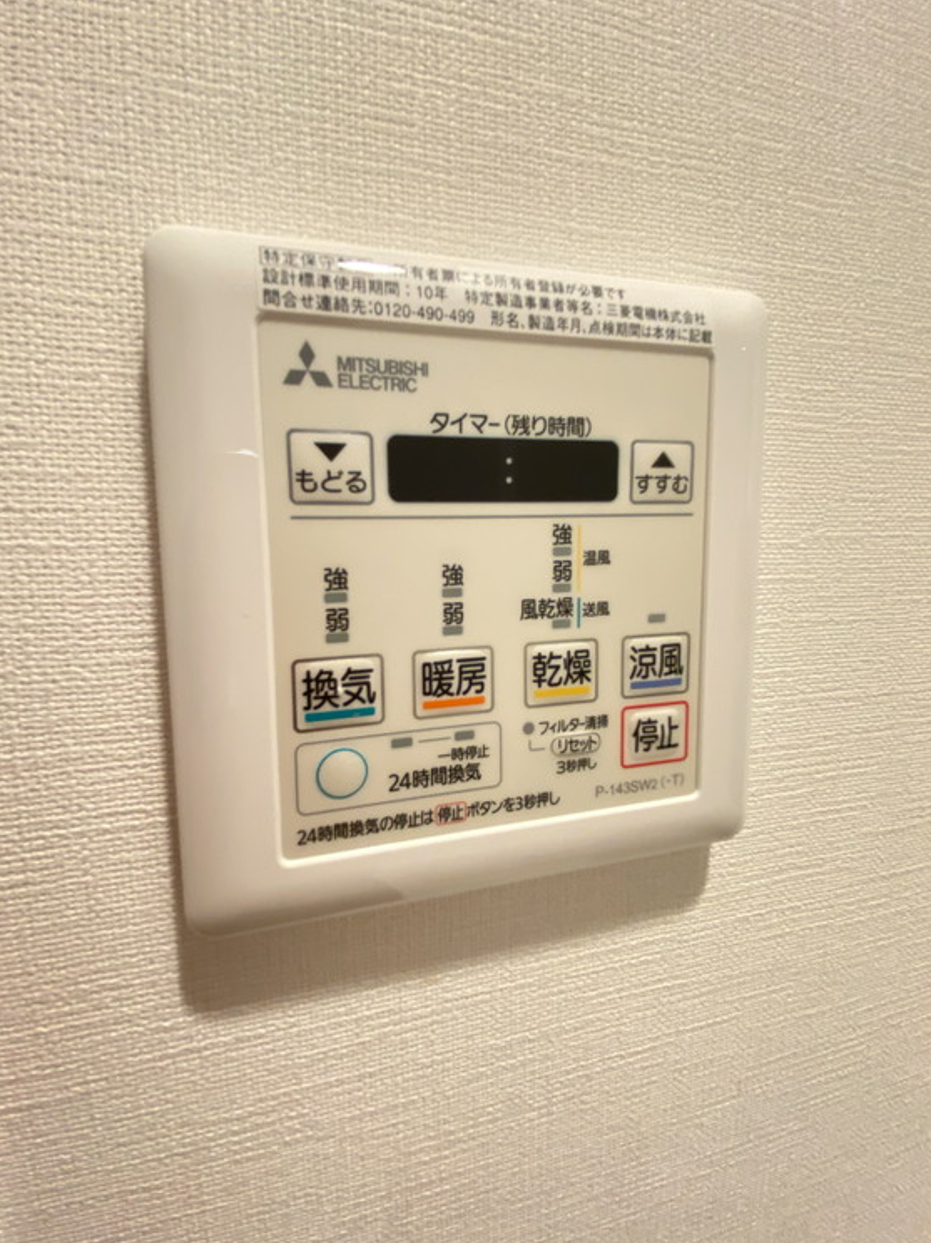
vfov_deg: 102.0
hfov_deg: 85.5
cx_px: 431
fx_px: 502
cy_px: 594
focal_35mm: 14
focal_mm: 1.54
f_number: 2.4
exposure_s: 1/50
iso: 125
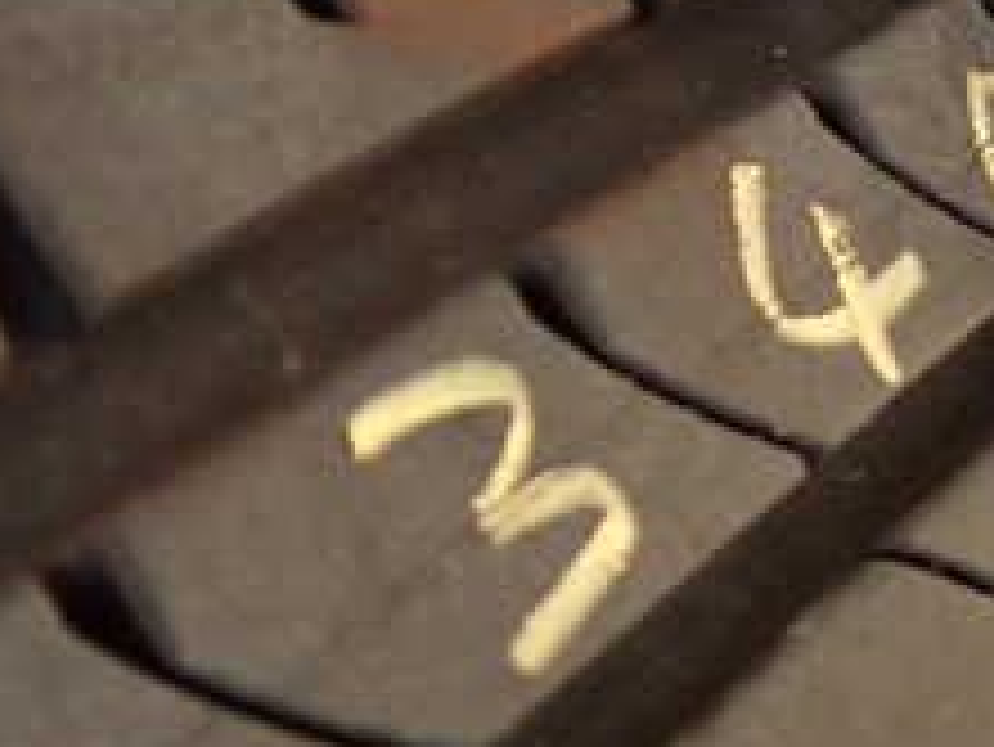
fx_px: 2500
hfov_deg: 20.5
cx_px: 1309
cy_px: 14
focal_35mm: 87
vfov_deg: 16.7
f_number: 2.4
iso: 320
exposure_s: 1/125
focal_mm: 5.79
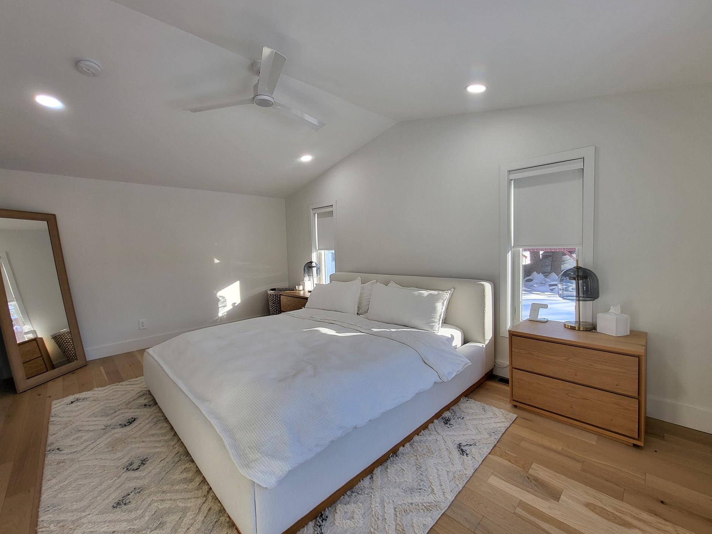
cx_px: 366
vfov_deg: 85.7
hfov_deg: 102.0
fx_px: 288
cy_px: 262
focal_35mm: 14
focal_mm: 1.74
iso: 40
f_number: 2.2
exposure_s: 1/60
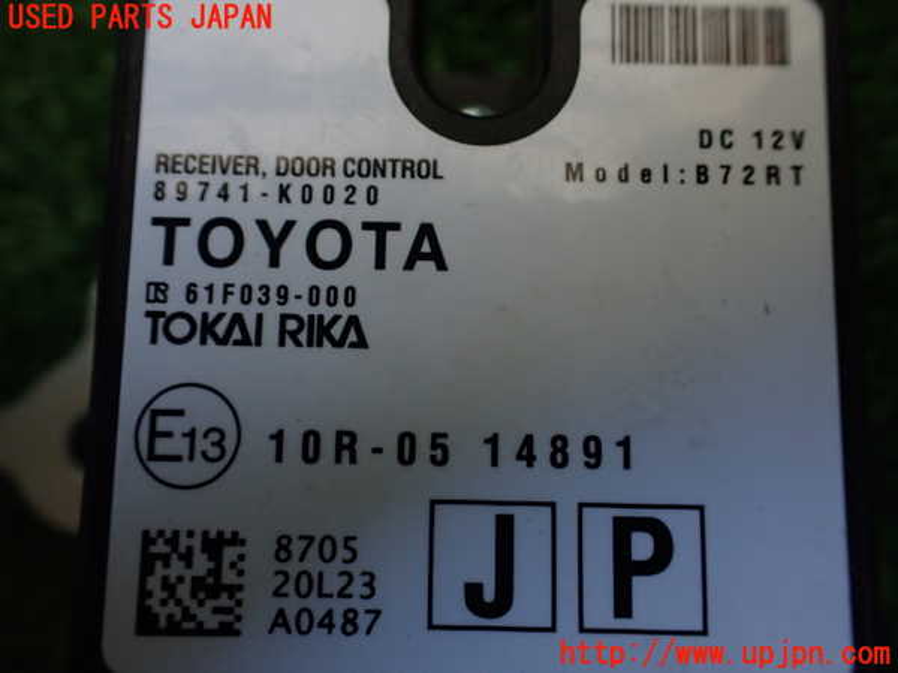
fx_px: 778
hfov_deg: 60.0
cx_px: 449
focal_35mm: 30
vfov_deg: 46.8
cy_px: 336
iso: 400
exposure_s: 1/125
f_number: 2.3
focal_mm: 5.4
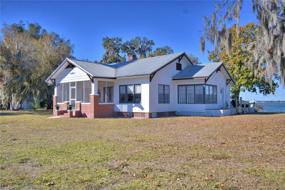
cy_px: 95
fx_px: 237
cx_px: 142
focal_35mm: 30
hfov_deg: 61.9
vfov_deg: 43.6
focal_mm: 20
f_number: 5.6
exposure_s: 1/800
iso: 100
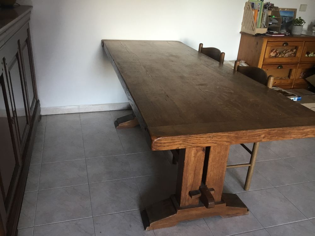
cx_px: 158
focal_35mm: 31
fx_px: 282
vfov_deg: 45.4
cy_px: 118
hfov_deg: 58.4
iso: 80
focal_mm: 3.3
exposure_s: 1/33
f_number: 2.4
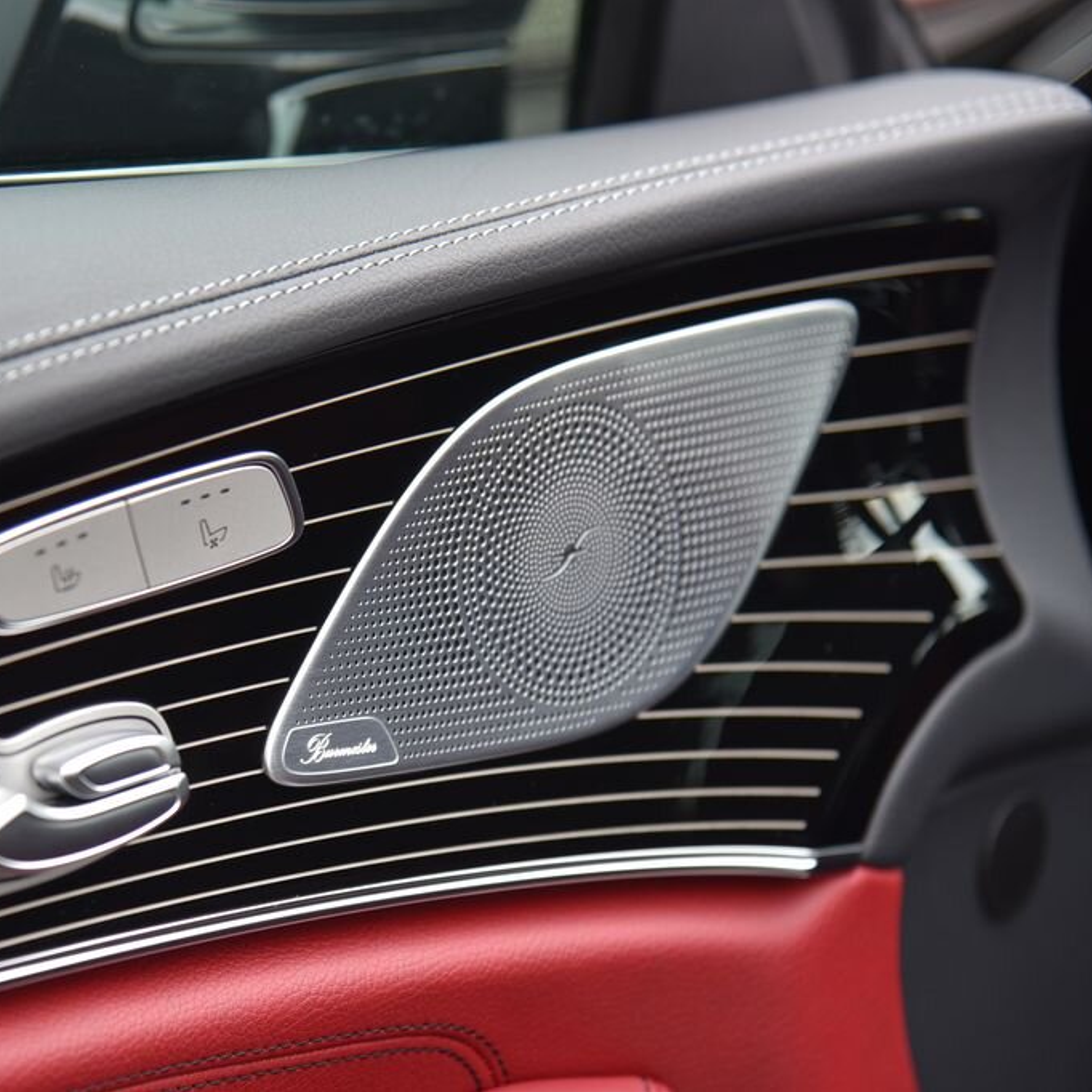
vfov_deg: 12.2
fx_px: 5104
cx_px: 322
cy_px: 546
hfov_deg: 12.2
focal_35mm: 143
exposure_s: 1/80
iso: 500
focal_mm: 112
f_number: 4.5
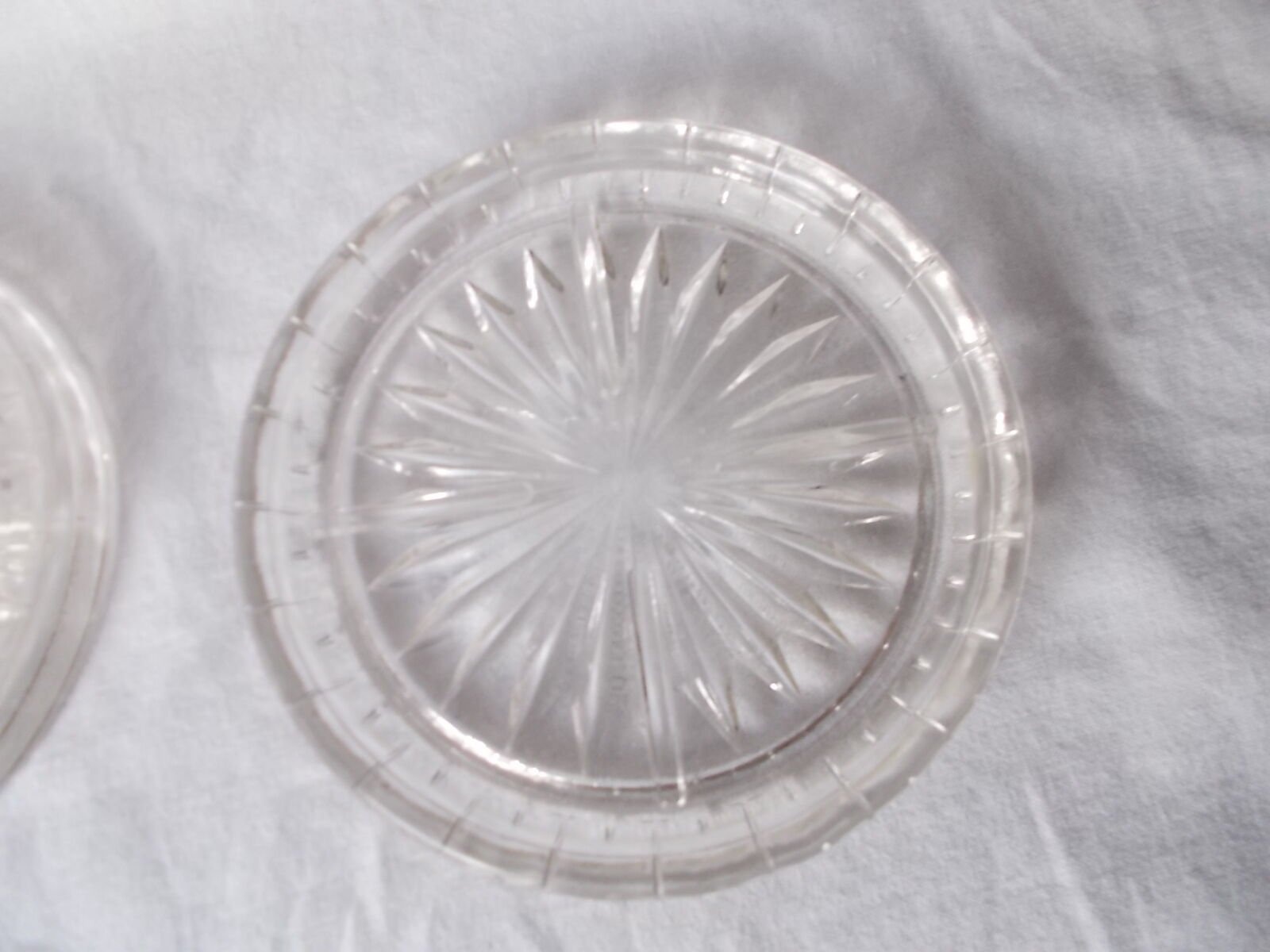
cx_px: 635
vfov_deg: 53.1
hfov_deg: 67.3
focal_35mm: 26
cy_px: 476
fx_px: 954
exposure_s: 1/25
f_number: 3.2
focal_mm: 4.6
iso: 180
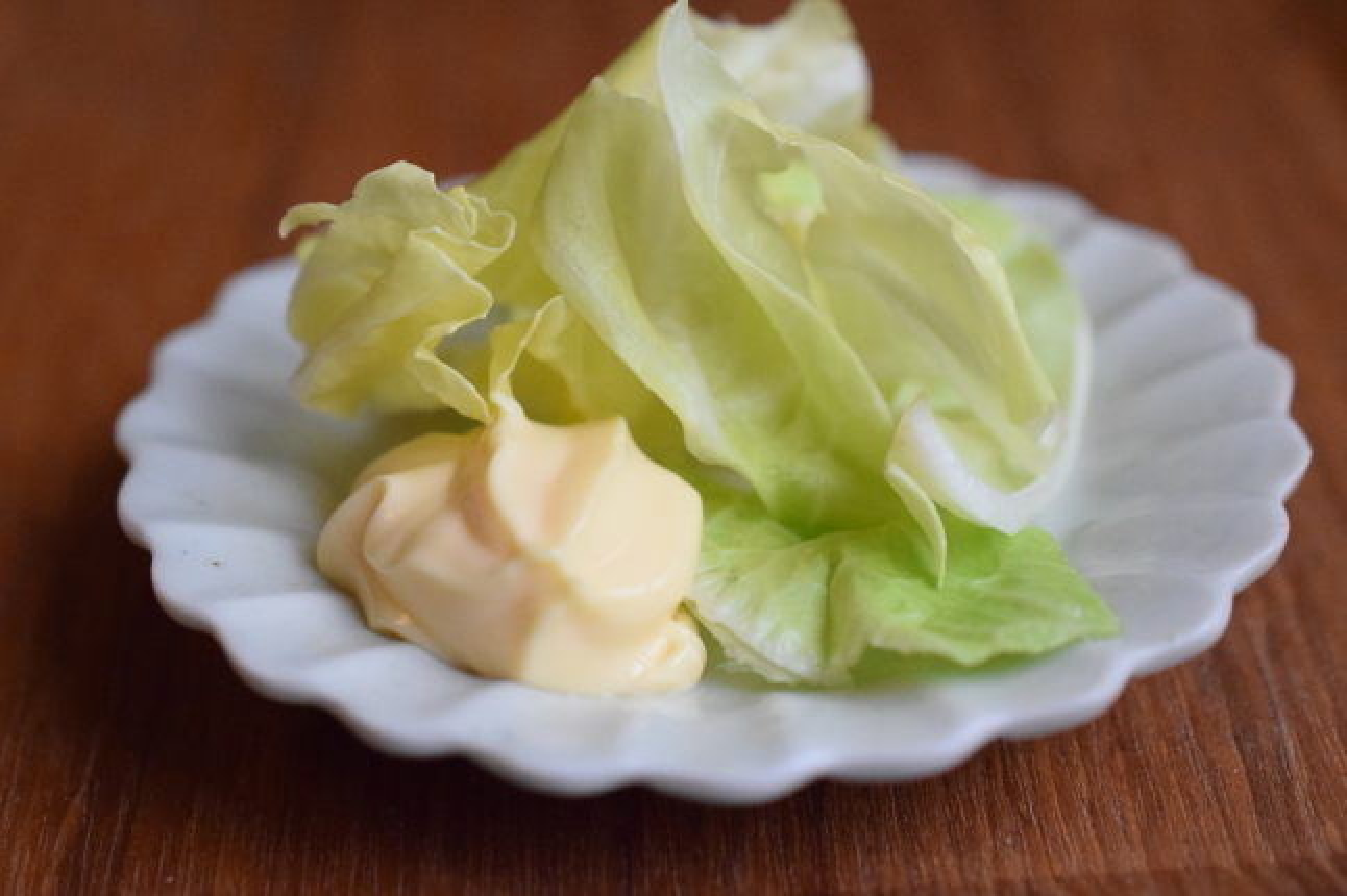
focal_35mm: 60
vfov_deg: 22.6
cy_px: 448
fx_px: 2244
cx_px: 674
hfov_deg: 33.4
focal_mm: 40
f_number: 5
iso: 6400
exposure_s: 1/4000
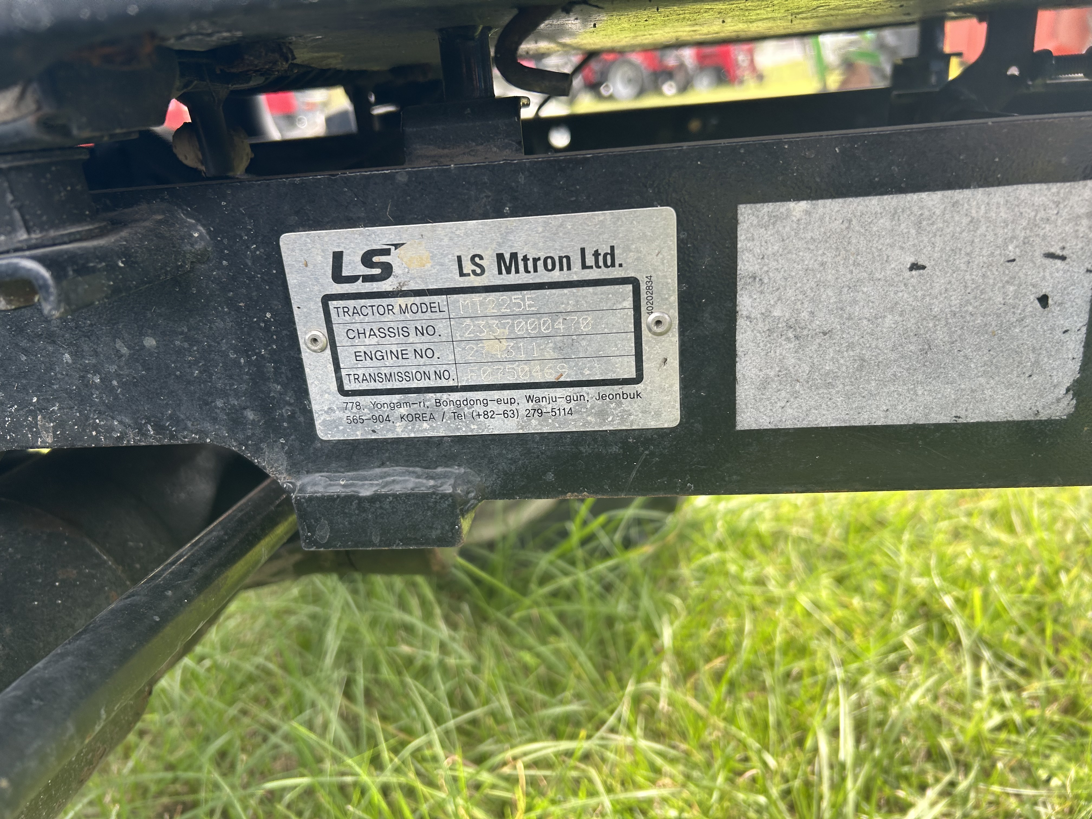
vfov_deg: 53.1
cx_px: 546
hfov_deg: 67.3
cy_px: 410
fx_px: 820
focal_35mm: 26
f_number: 1.5
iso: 50
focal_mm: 5.7
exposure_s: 1/337
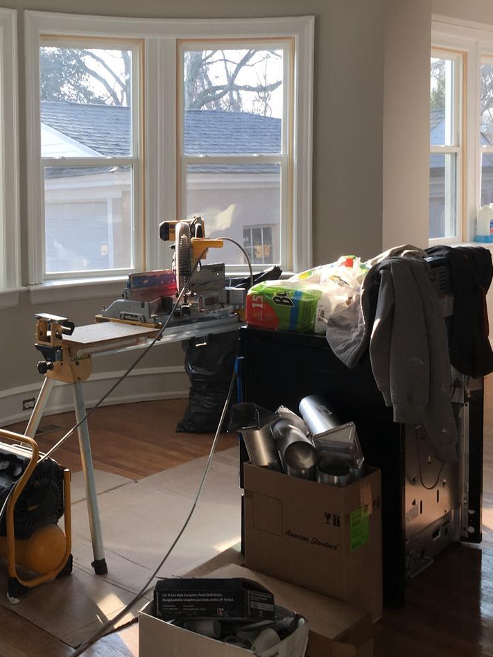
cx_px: 95
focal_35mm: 47
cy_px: 230
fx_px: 892
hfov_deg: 30.1
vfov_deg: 40.0
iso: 25
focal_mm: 4.15
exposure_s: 1/146
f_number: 2.2
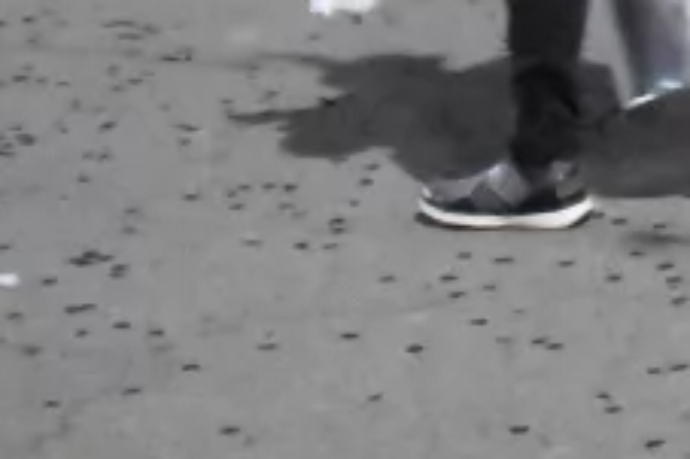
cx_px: 2167
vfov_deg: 6.9
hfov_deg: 8.6
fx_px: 3696
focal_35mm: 193
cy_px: -389
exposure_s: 1/60
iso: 11400
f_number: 3.5
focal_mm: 18
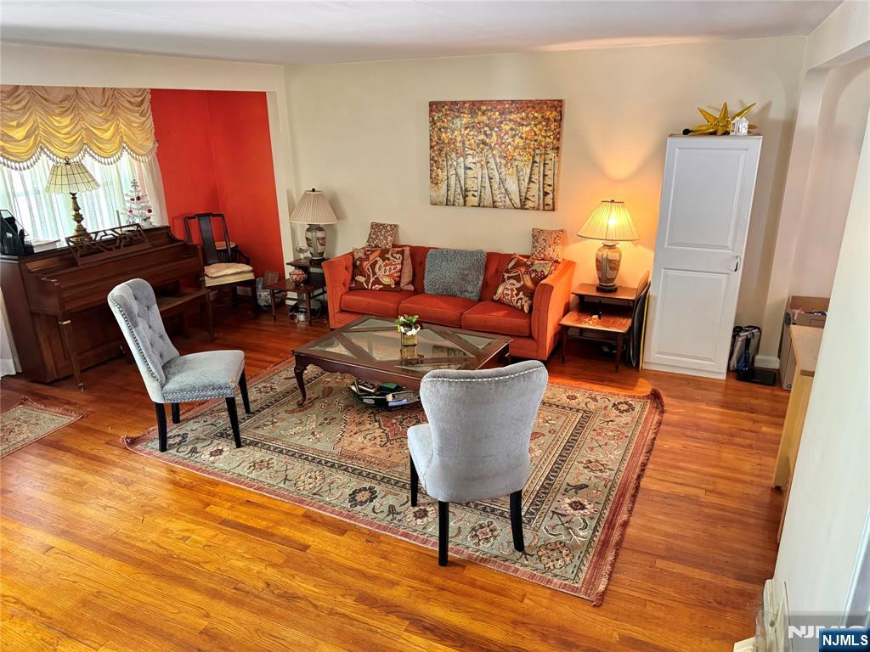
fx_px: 603
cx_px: 435
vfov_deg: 56.8
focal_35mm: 24
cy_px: 326
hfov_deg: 71.6
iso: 500
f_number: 1.78
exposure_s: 1/60
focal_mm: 6.76
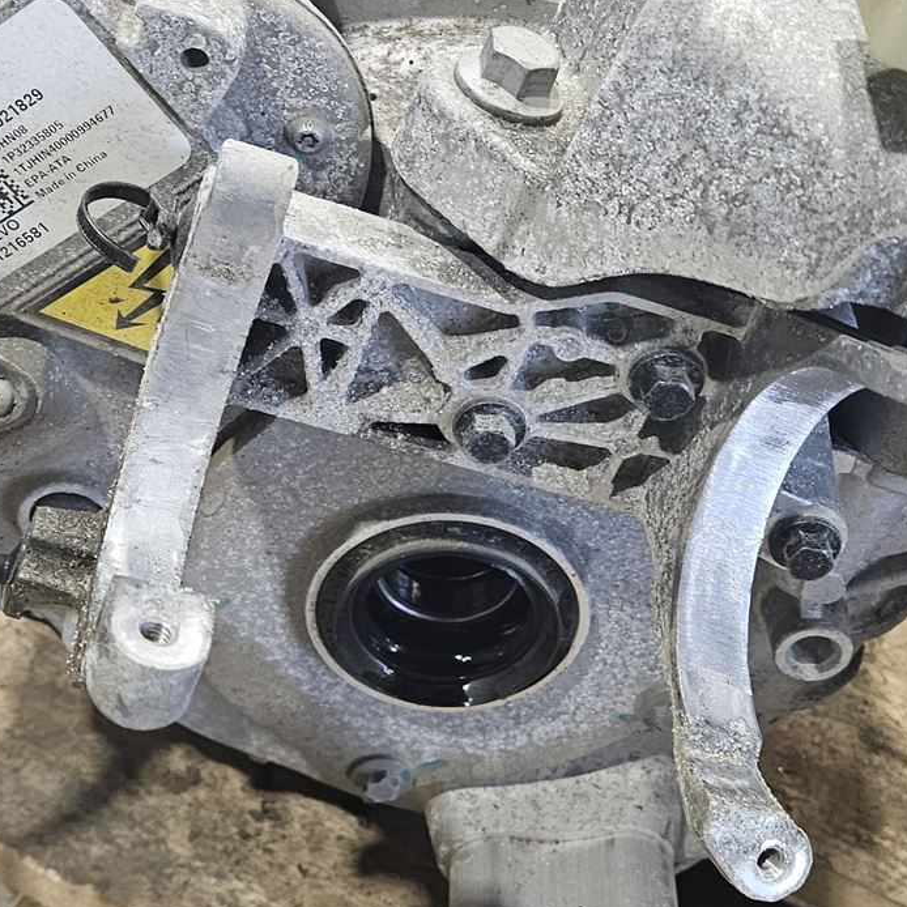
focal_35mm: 60
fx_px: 1779
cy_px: 434
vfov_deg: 28.6
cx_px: 421
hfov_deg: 28.6
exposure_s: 1/100
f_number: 1.8
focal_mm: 5.4
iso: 160
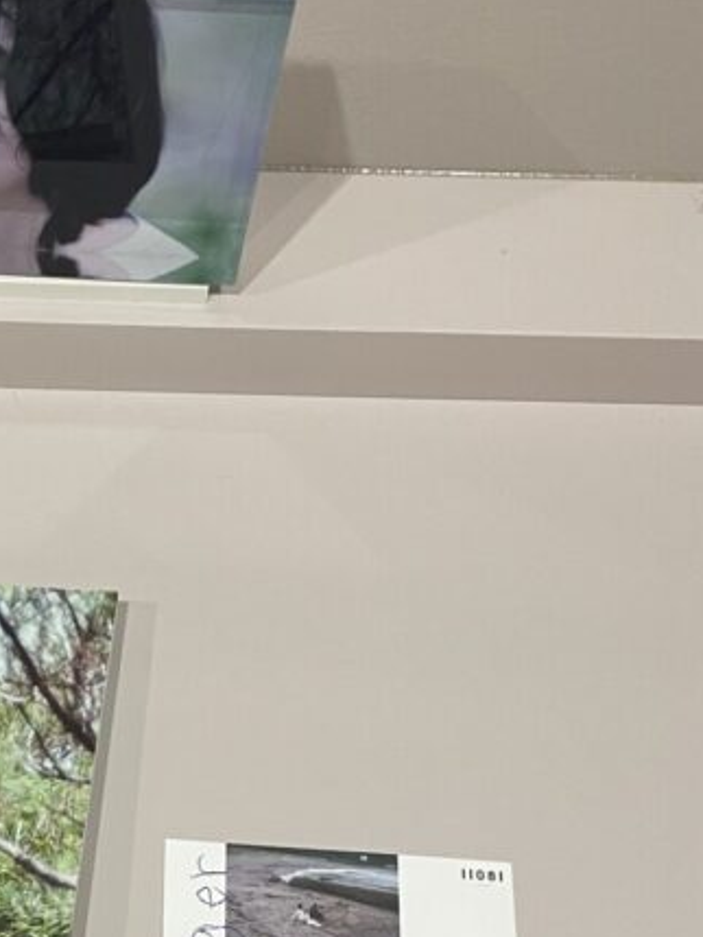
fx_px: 1678
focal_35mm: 62
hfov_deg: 22.9
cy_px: 863
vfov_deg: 29.7
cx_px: 24
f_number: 1.6
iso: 125
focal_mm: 4.2
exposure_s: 1/83
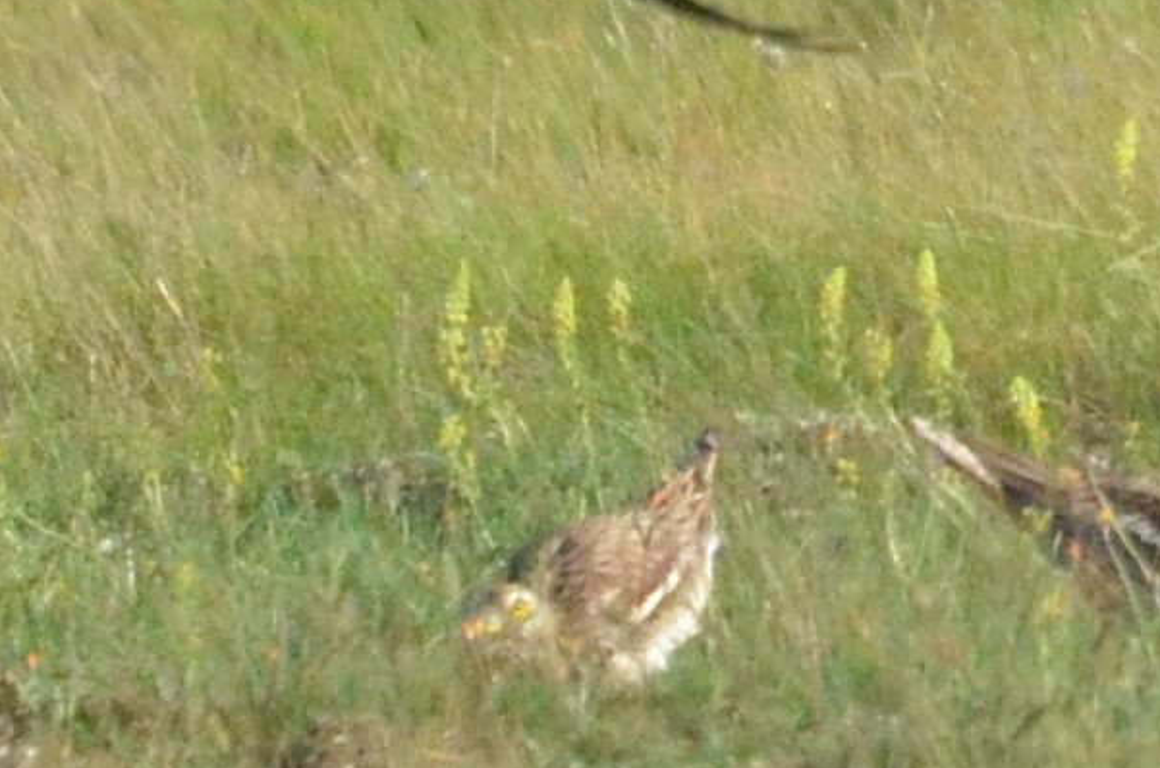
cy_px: 283
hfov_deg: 0.6
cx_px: 1172
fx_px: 102732
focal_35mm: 3195
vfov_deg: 0.4
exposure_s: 1/2500
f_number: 13
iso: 2500
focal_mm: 500
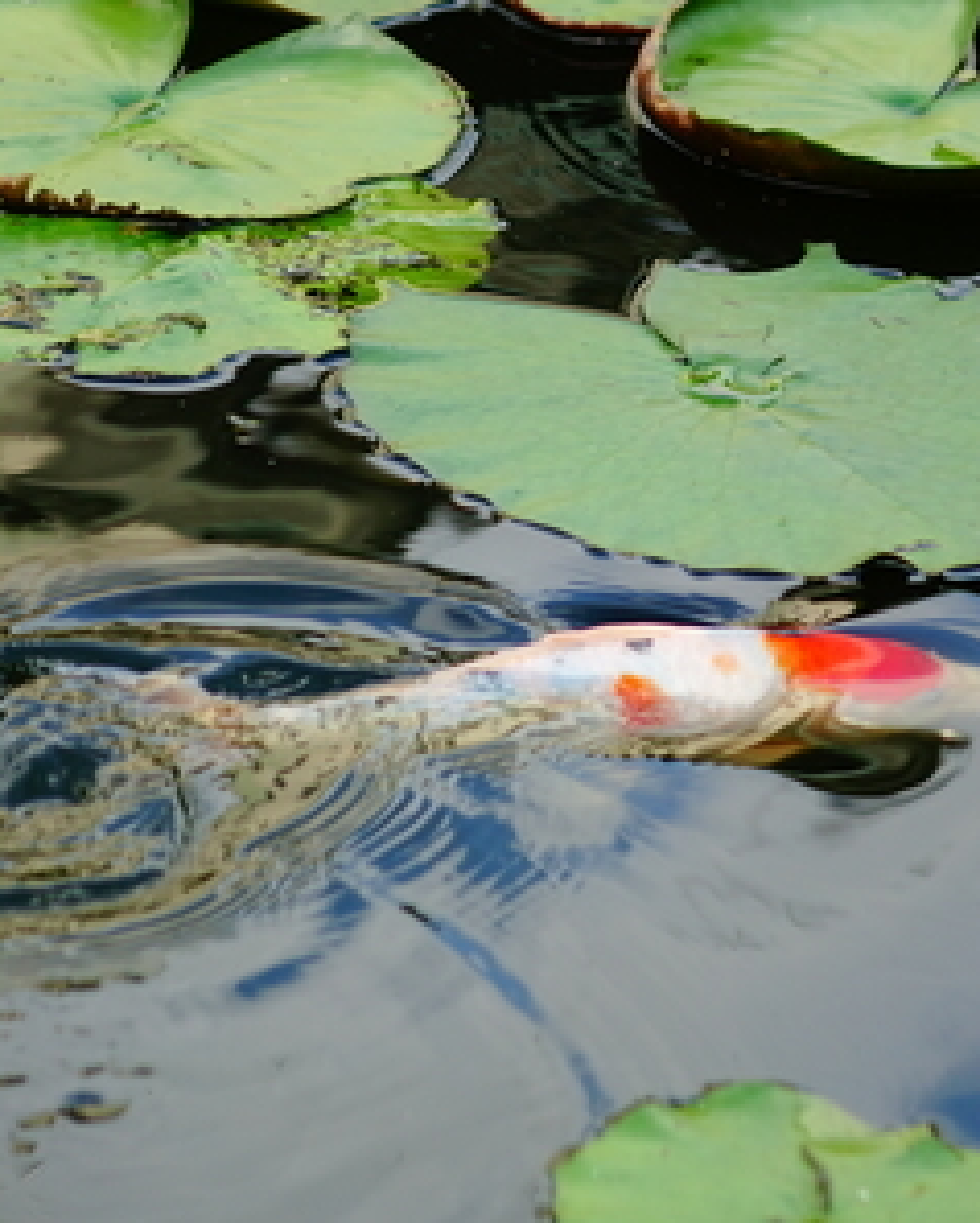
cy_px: 614
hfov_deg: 5.5
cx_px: 478
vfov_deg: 6.8
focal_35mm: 284
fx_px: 10286
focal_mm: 73.3
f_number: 2.8
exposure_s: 1/1000
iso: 125
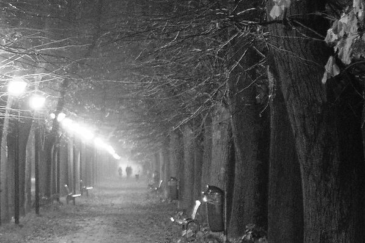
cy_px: 60
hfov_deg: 9.4
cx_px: -172
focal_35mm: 213
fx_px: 2159
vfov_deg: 6.4
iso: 2500
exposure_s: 1/52
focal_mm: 35
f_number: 1.4
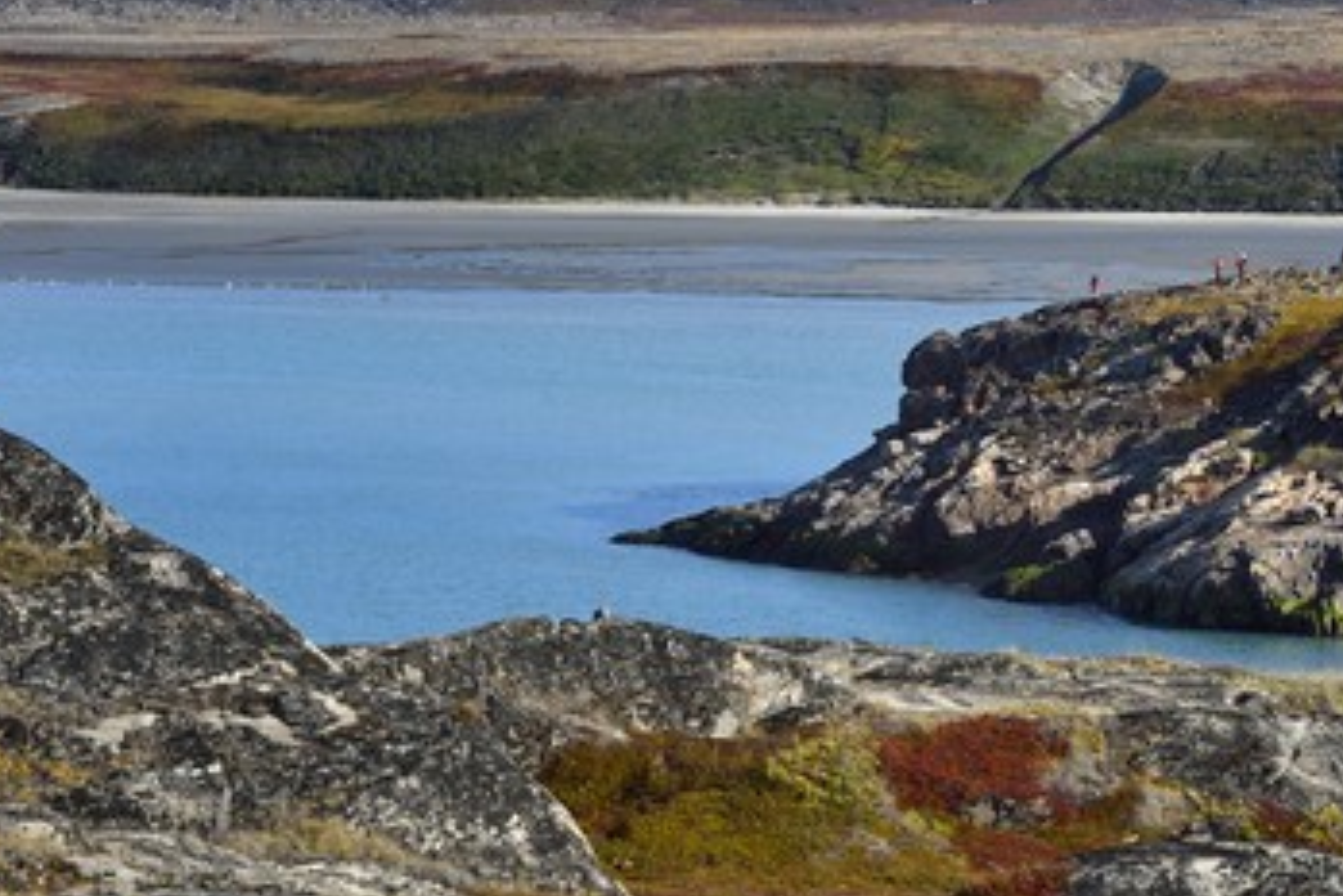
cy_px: 413
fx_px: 7871
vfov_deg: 6.5
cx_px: 756
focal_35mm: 211
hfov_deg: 9.8
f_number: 10
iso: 200
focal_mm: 175
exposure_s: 1/320
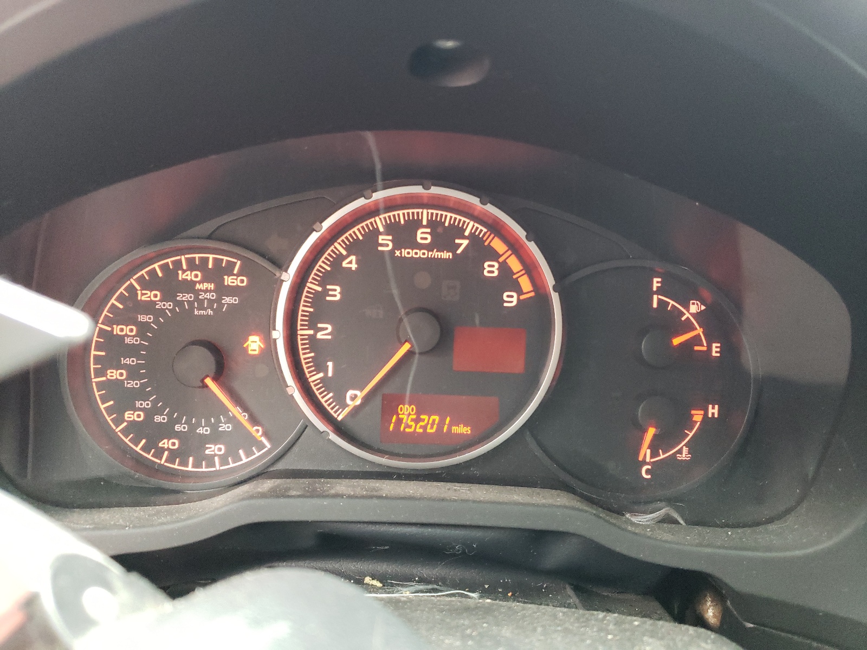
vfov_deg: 53.1
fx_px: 651
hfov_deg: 67.3
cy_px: 325
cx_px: 434
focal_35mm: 26
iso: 413
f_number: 1.5
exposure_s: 1/33
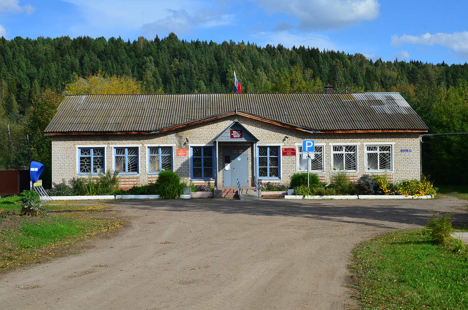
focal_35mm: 51
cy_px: 155
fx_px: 662
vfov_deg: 26.4
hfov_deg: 38.9
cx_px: 234
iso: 400
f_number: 11
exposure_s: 1/500
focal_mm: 34
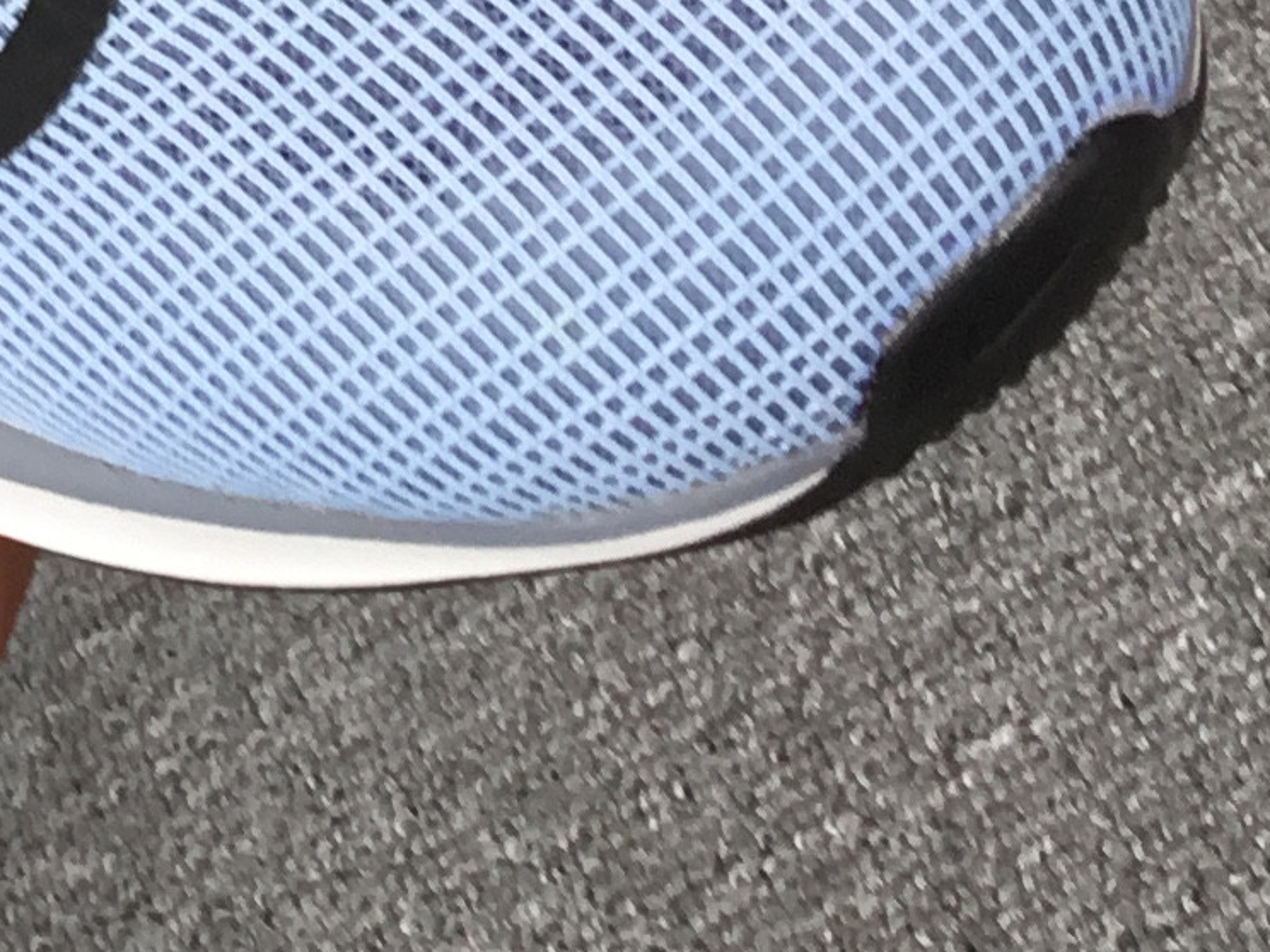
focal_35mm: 136
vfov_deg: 10.2
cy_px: -812
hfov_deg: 14.1
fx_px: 4990
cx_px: -188
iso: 32
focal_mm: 3.3
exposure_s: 1/50
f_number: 2.4
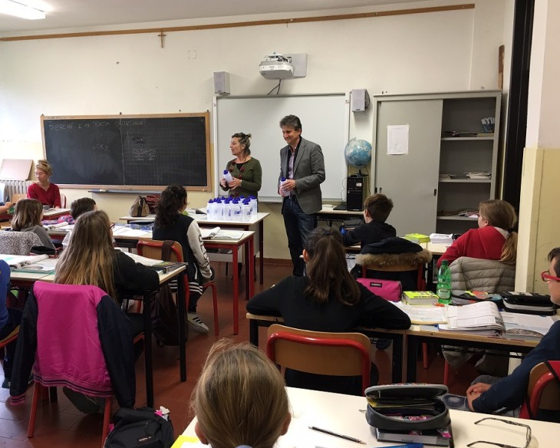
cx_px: 258
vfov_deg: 47.1
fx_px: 514
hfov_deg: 57.1
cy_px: 222
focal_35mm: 31
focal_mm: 4.15
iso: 32
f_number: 2.2
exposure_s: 1/17
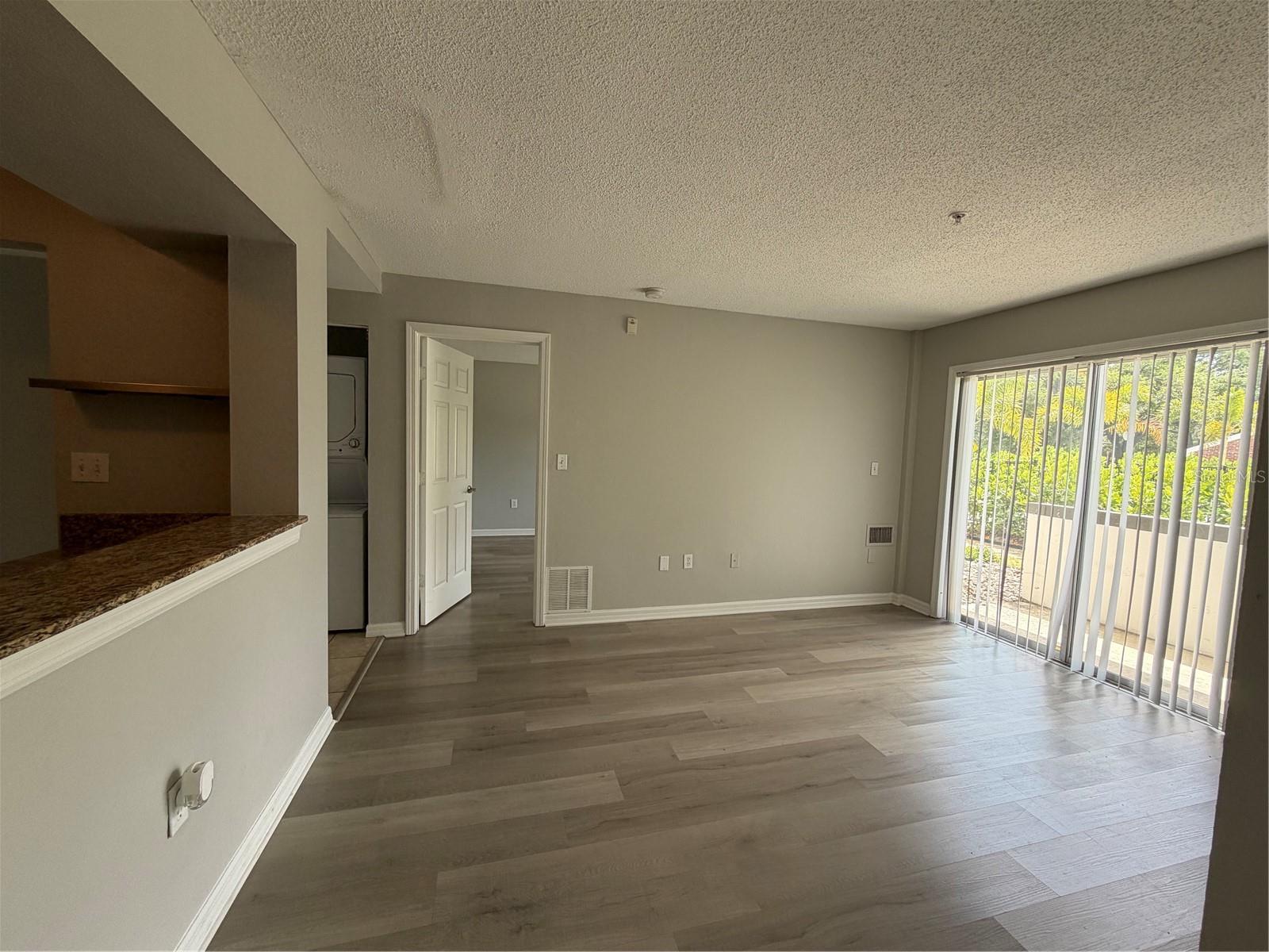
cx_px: 634
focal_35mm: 14
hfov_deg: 102.1
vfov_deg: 85.7
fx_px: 513
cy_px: 476
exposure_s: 1/121
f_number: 2.2
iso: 64
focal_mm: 2.22
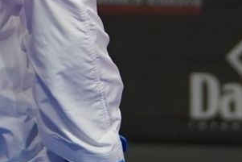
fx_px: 6315
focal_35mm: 939
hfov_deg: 2.2
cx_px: -183
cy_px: -178
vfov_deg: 1.5
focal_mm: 105
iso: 1250
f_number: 2.8
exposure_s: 1/1000
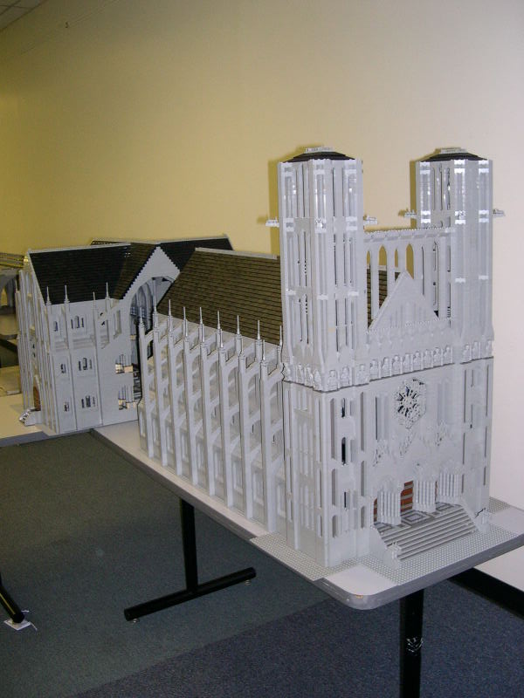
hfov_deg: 37.7
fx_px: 767
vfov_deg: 49.0
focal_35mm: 38
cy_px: 349
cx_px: 262
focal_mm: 8
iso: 400
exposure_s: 1/60
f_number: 2.8
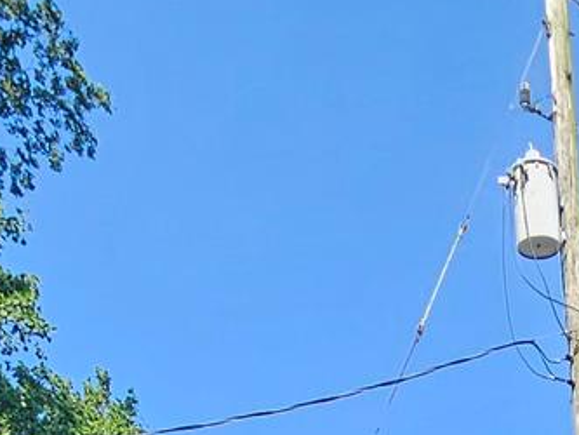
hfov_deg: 22.7
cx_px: 669
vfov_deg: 11.4
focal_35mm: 80
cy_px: 1291
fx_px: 1339
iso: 50
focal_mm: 2.2
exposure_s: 1/640
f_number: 2.2
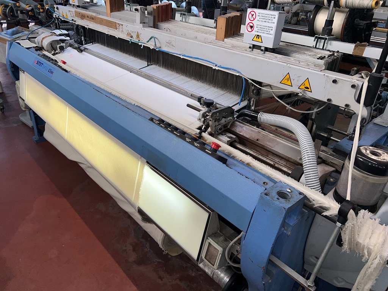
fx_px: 291
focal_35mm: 26
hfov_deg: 67.3
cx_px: 194
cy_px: 146
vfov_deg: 53.1
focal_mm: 5.7
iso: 32
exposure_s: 1/709
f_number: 1.5
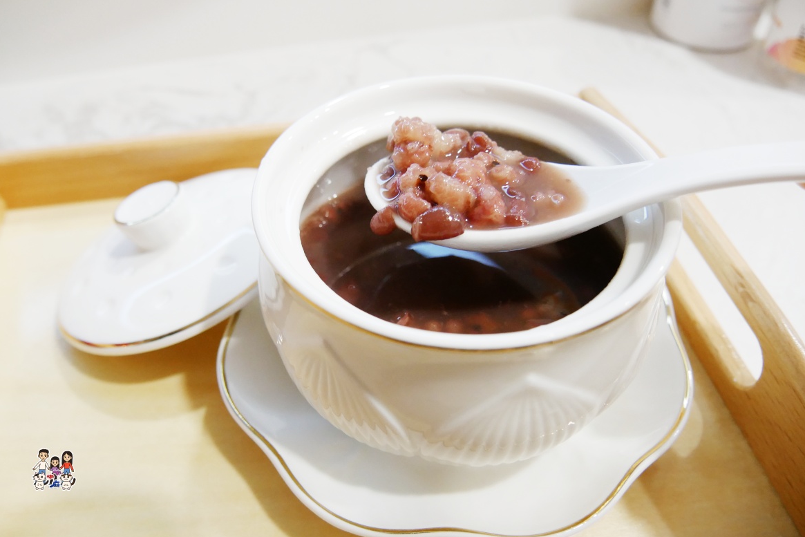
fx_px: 671
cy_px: 266
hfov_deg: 61.9
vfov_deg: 43.6
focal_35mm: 30
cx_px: 391
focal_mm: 14
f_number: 3.5
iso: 1000
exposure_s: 1/60
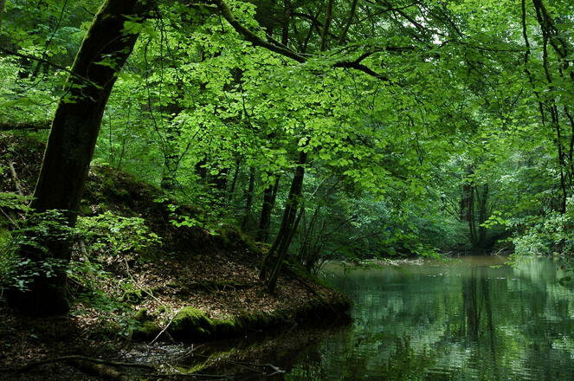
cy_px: 190
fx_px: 955
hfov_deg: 33.4
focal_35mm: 60
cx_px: 287
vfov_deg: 22.6
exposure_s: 1/50
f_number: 5.6
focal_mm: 40
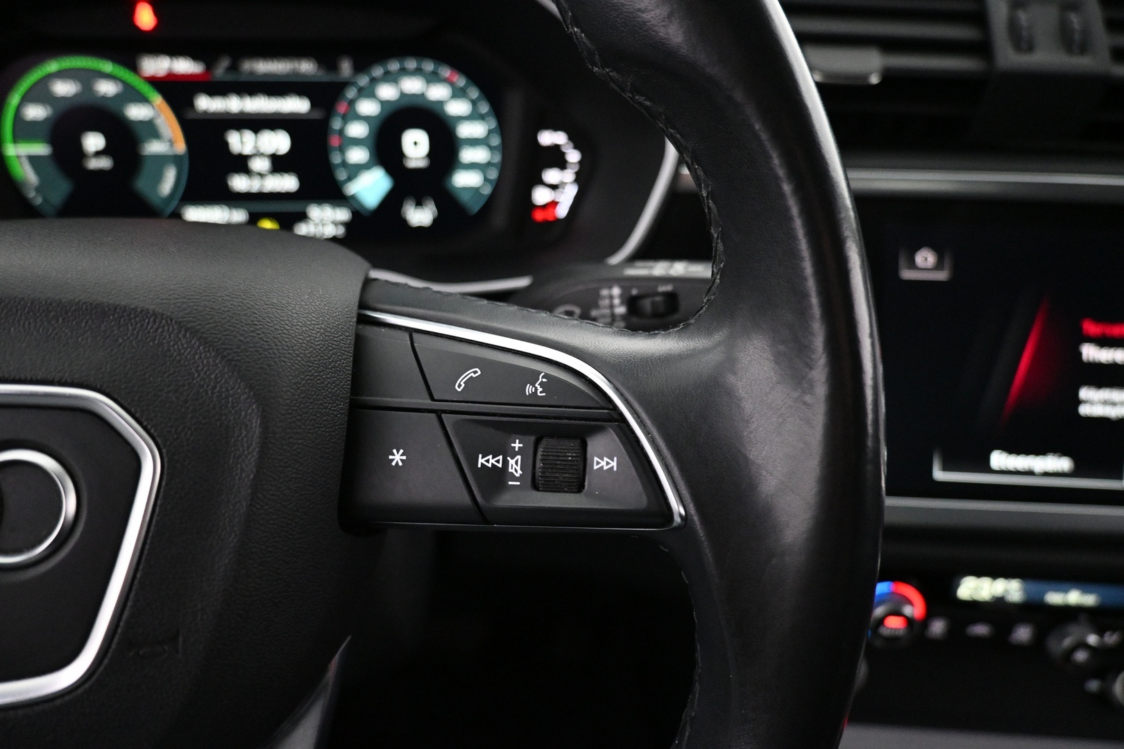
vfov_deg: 53.1
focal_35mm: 24
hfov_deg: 73.7
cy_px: 374
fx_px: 749
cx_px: 562
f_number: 3.5
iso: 4000
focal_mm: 16
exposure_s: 1/60
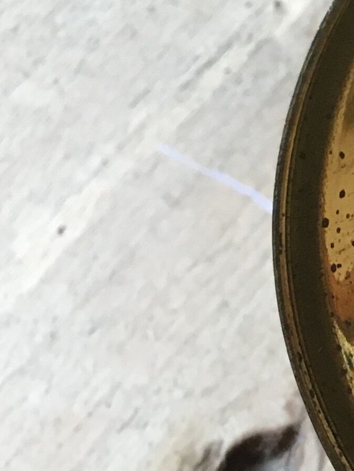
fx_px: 1771
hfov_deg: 10.4
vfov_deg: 13.4
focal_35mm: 130
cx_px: 747
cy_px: 885
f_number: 2.2
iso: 125
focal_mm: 4.15
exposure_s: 1/33
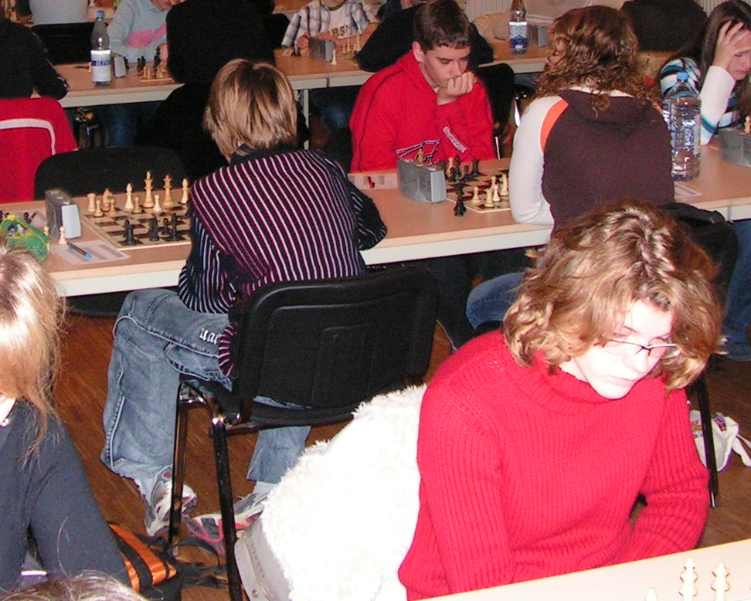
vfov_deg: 20.3
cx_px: 240
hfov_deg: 25.6
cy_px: 72
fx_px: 1645
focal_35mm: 74
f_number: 3.2
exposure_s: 1/40
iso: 200
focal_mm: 6
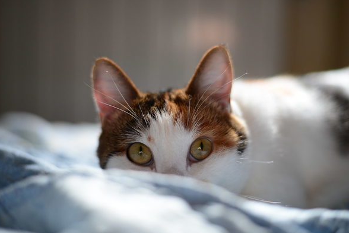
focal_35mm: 51
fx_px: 494
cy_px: 118
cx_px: 176
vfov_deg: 26.5
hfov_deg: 38.9
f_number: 2
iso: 640
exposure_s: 1/200
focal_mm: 50
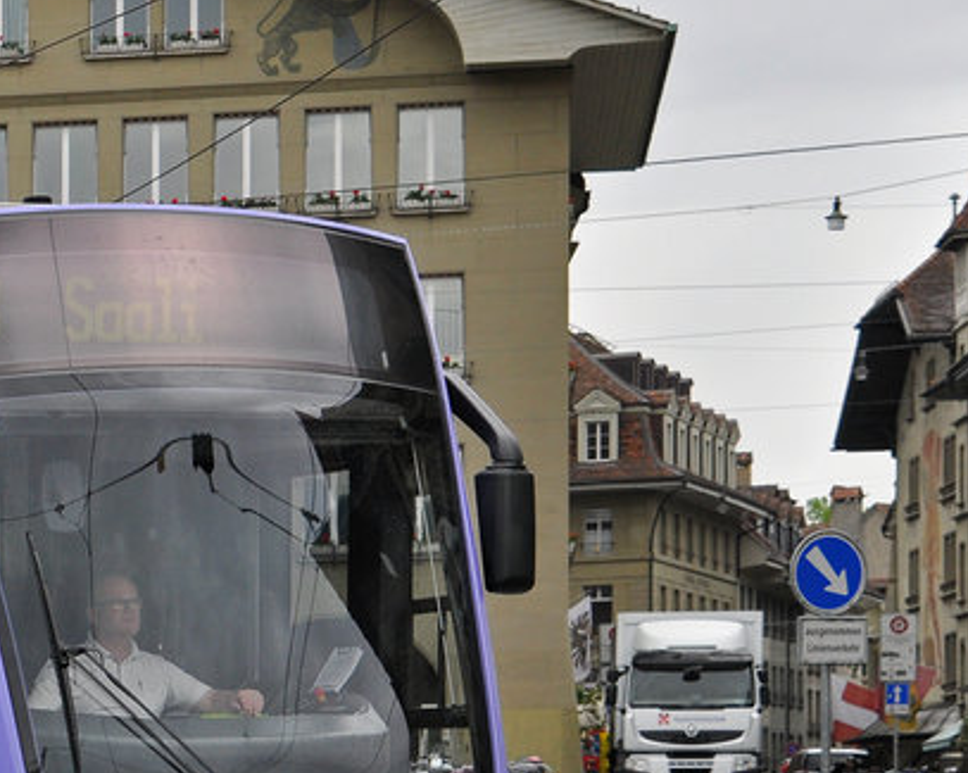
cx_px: -333
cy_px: 510
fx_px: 4037
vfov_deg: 10.9
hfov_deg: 13.1
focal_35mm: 141
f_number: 5.6
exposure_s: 1/800
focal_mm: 34
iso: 320
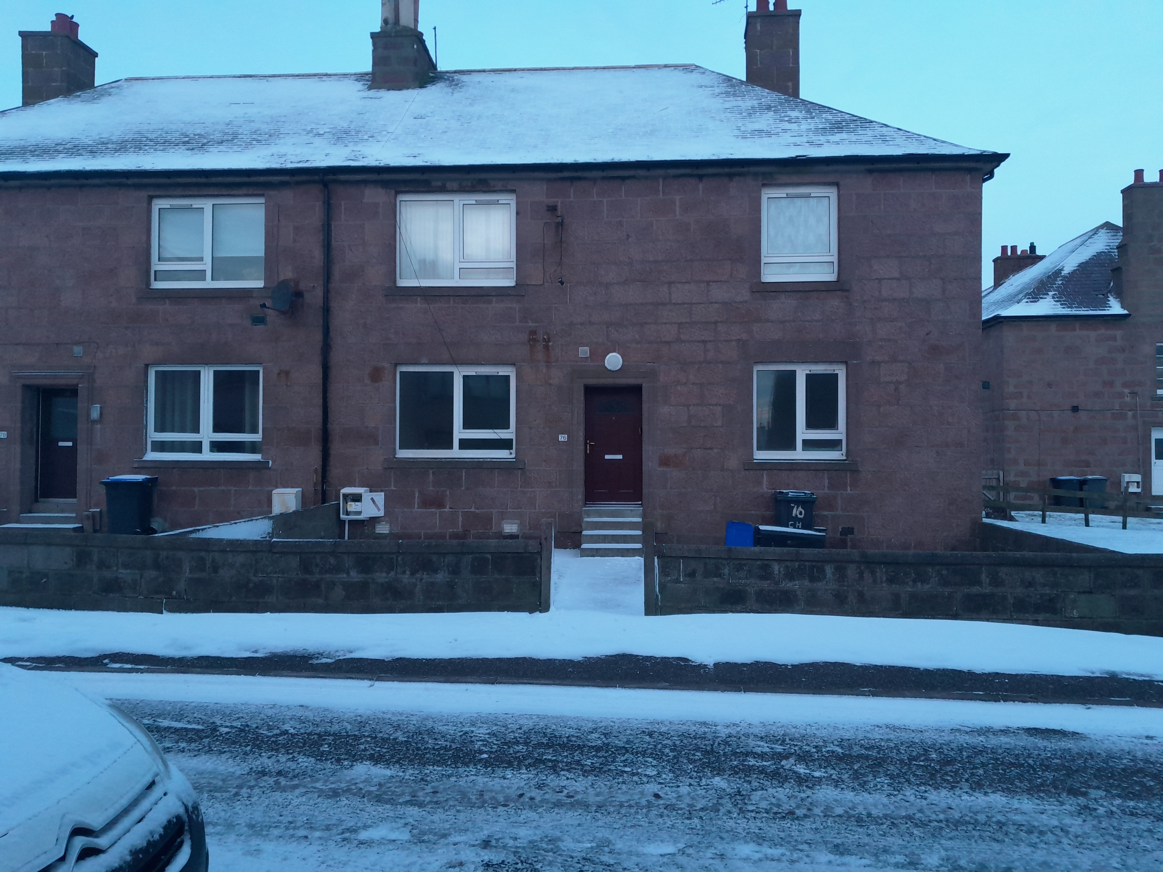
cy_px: 436
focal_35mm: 26
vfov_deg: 53.1
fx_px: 874
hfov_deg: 67.3
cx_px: 582
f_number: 1.8
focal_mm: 4
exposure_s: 1/50
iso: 160
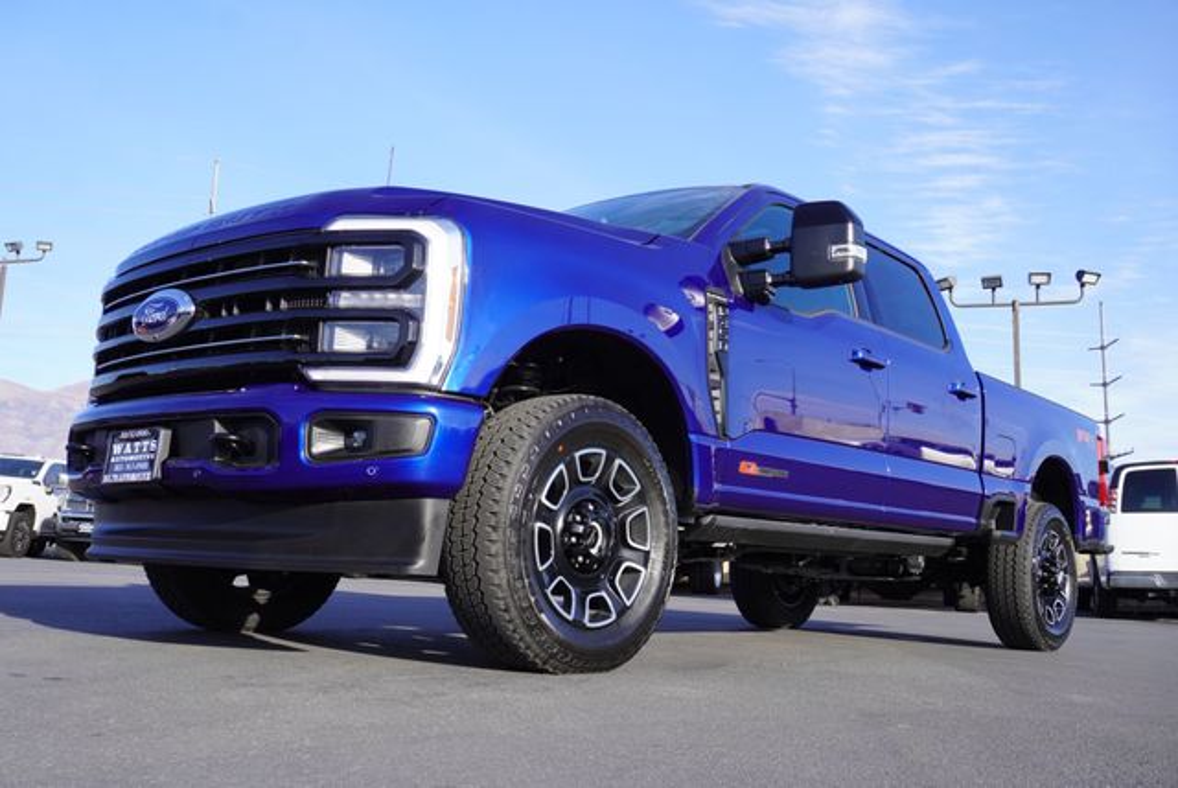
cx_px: 589
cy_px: 394
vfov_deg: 40.0
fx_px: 1081
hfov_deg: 57.2
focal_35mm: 33
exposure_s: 1/125
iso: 100
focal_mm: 22
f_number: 8
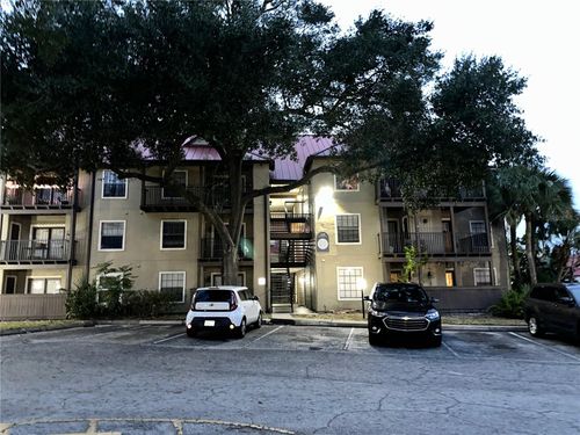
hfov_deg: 71.6
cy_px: 218
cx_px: 290
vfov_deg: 56.8
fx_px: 402
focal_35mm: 24
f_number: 1.78
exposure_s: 1/4
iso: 400
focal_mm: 6.86
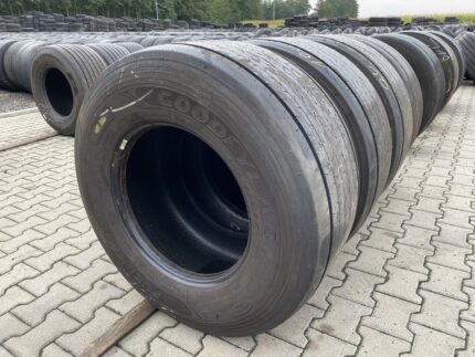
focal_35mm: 26
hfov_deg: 67.3
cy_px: 178
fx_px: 357
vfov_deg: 53.1
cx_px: 238
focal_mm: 4.25
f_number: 1.8
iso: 32
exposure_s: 1/149
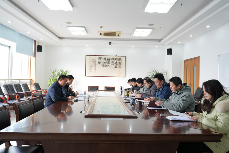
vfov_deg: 44.9
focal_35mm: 29
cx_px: 114
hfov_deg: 63.7
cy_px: 76
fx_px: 184
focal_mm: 29
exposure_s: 1/80
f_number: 4
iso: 500
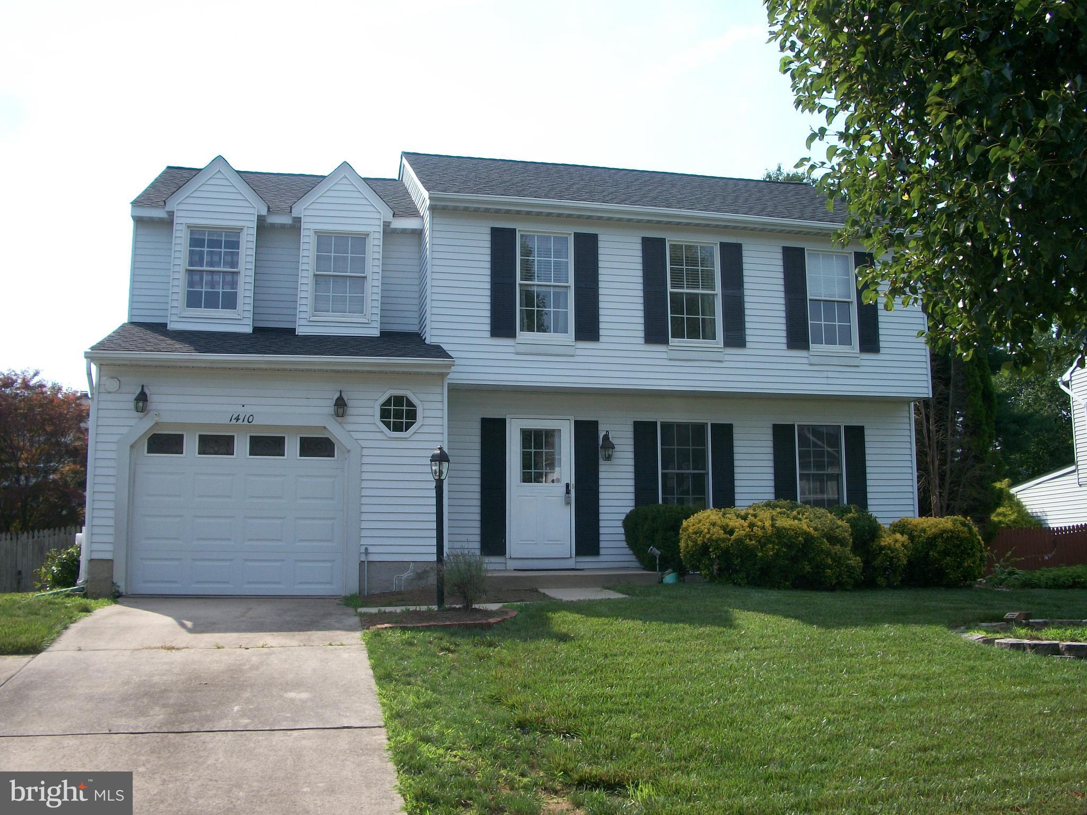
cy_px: 408
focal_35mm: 35
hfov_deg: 52.6
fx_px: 1099
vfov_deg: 40.7
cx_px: 544
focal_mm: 6.3
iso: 80
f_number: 5.6
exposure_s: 1/250
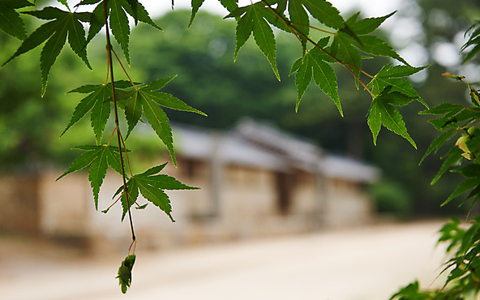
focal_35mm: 64
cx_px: 238
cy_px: 154
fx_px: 837
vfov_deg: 20.3
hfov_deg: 32.0
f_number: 5
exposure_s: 1/800
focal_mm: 62
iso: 400
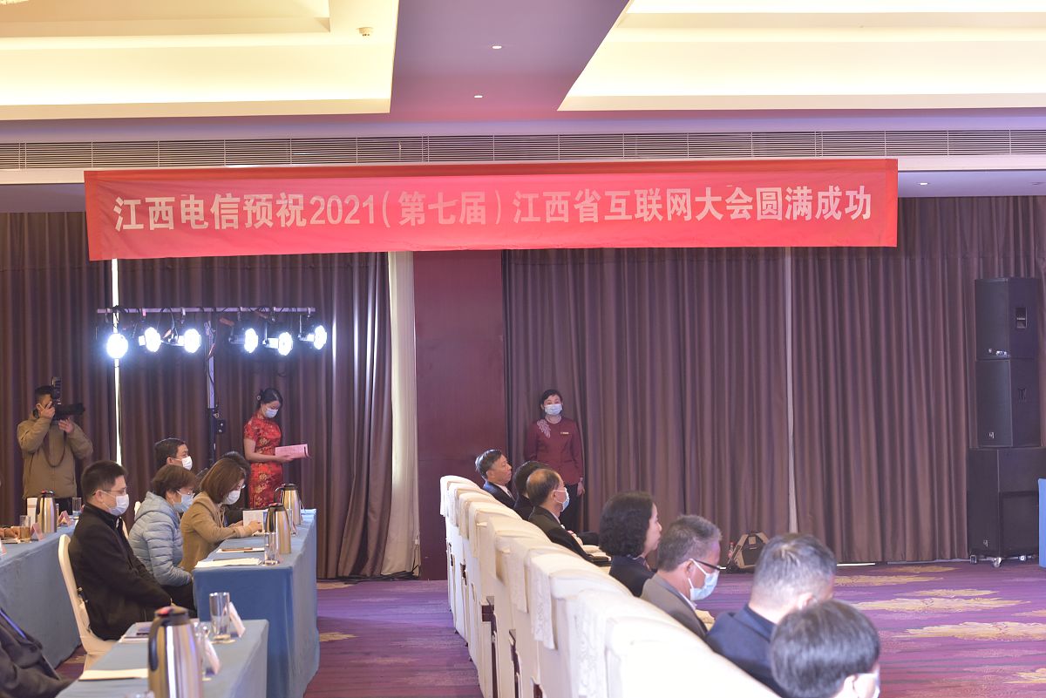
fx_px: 2035
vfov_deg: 19.5
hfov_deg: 28.8
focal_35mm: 70
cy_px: 349
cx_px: 523
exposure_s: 1/50
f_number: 6.3
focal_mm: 70
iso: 1600
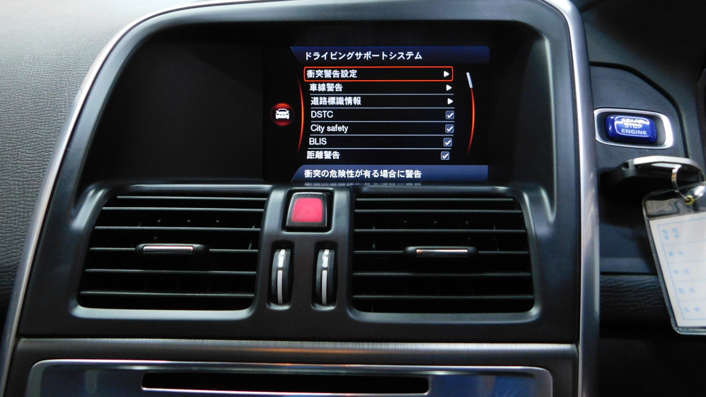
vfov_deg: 44.1
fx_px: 487
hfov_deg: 71.9
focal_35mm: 26
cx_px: 366
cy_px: 158
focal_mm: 4
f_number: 3
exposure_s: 1/15
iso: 400
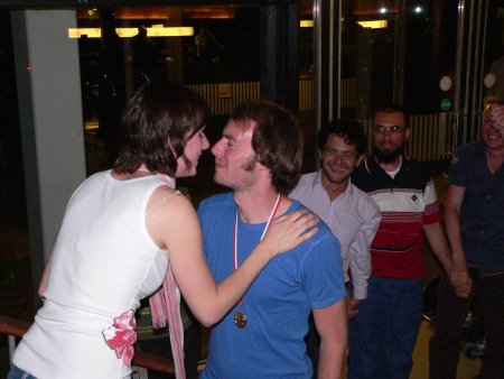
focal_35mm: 49
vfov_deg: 29.7
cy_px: 190
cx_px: 252
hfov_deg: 38.9
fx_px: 714
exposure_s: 1/20
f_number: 2.8
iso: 400
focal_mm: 8.2
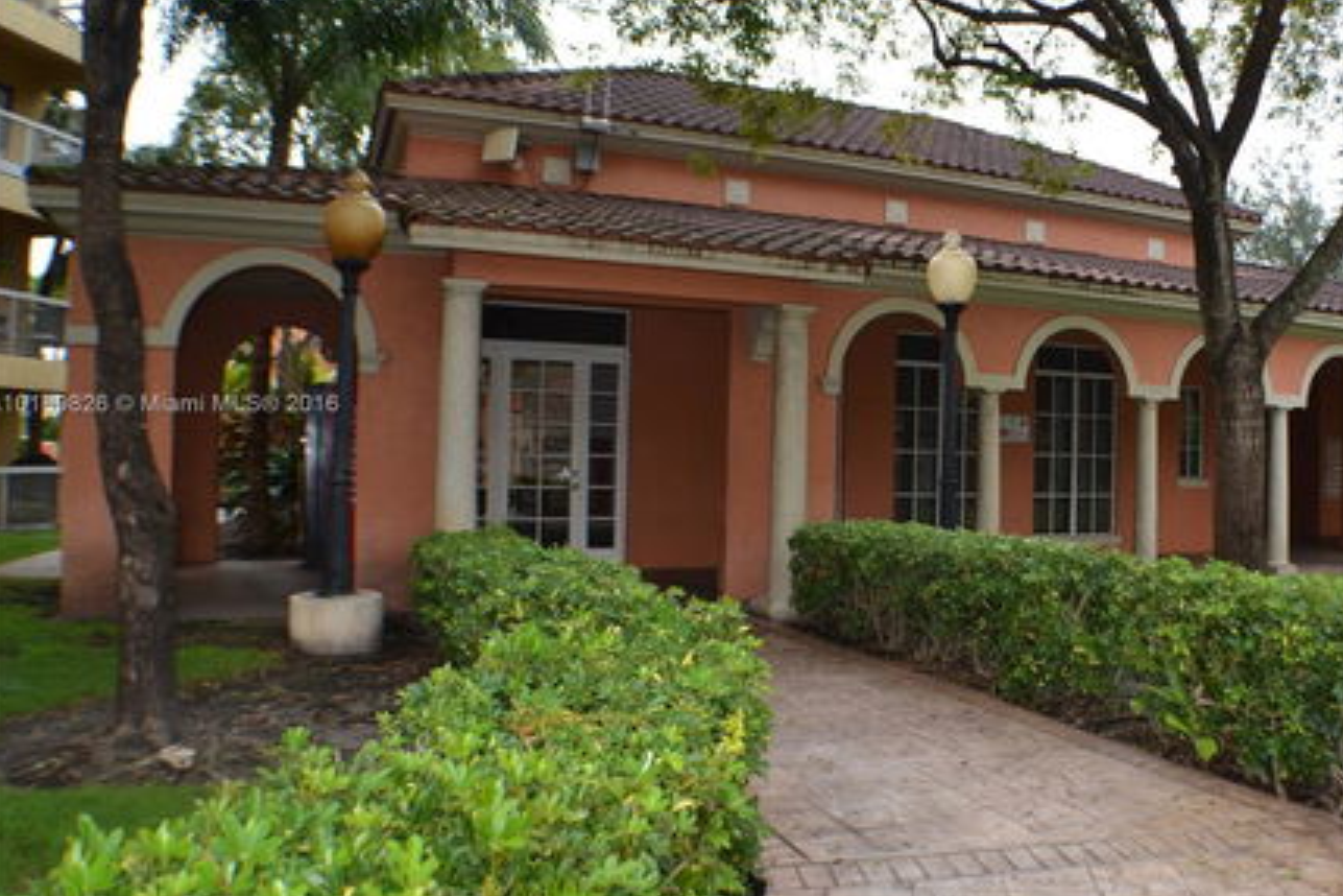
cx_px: 877
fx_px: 1343
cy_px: 406
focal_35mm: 36
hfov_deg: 52.3
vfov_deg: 36.8
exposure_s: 1/160
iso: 100
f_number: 4
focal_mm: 18
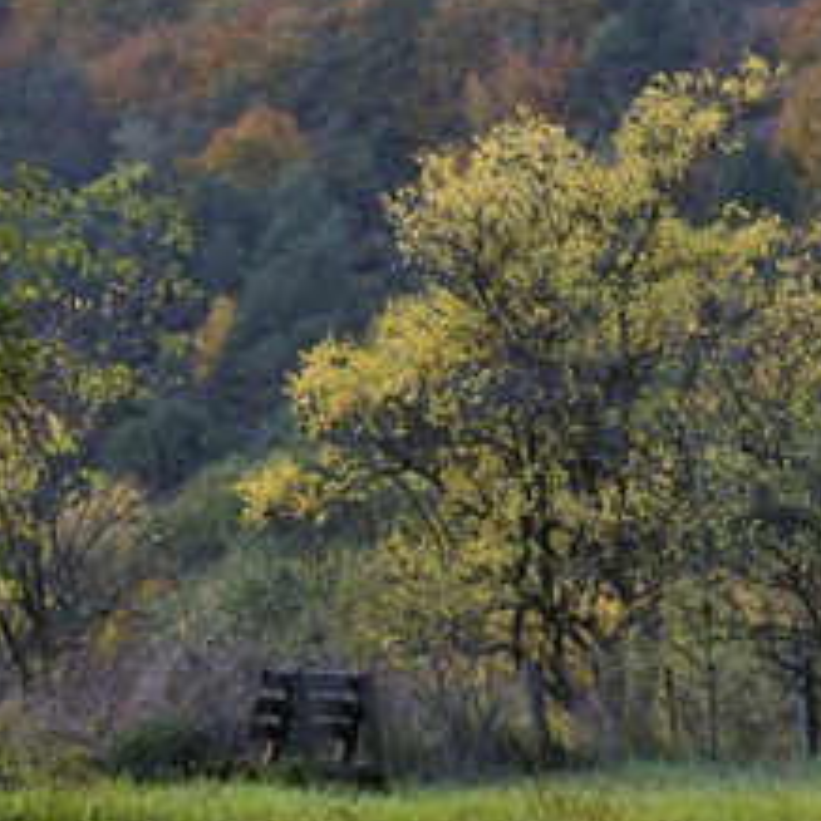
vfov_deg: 8.5
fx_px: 5501
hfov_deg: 8.5
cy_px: 444
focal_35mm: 205
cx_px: 606
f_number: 2.8
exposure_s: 1/200
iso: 100
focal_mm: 125
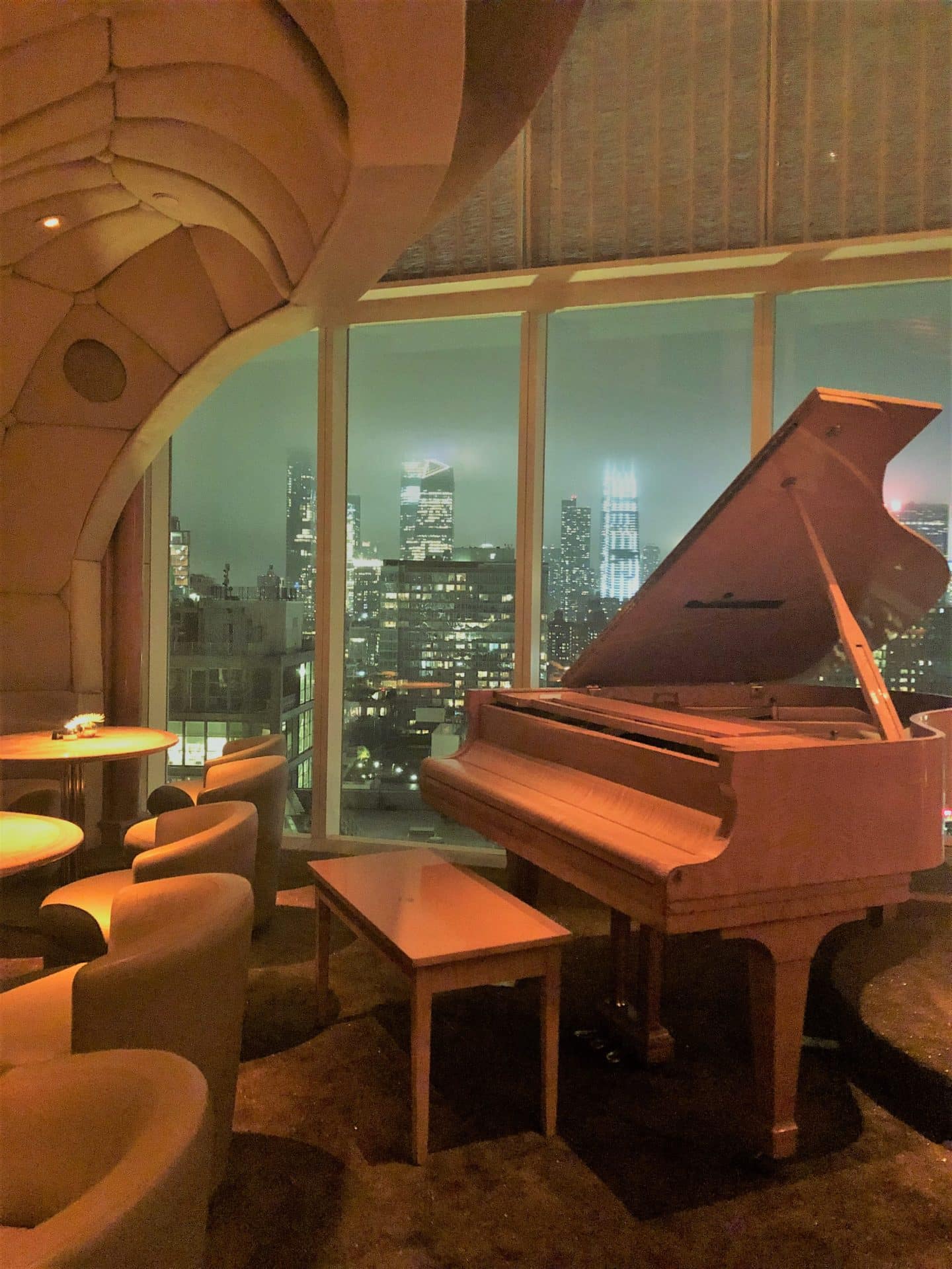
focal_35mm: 28
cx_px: 476
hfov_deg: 49.7
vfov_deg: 63.4
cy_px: 634
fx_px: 1027
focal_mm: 3.99
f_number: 1.8
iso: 400
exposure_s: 1/4
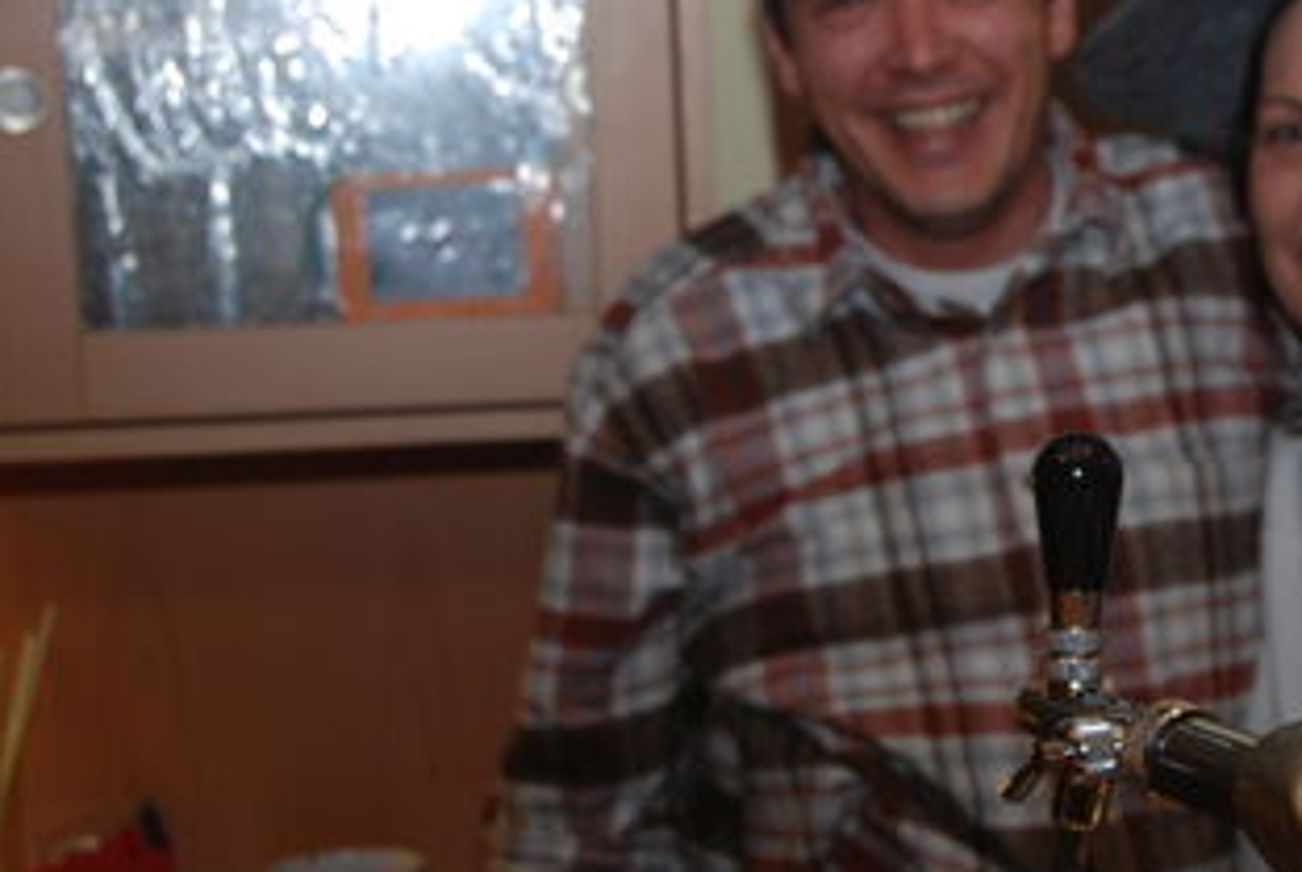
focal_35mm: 98
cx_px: 1114
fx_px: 3549
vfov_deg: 14.0
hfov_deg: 20.5
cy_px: 401
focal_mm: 34
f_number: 5.6
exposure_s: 1/60
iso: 400
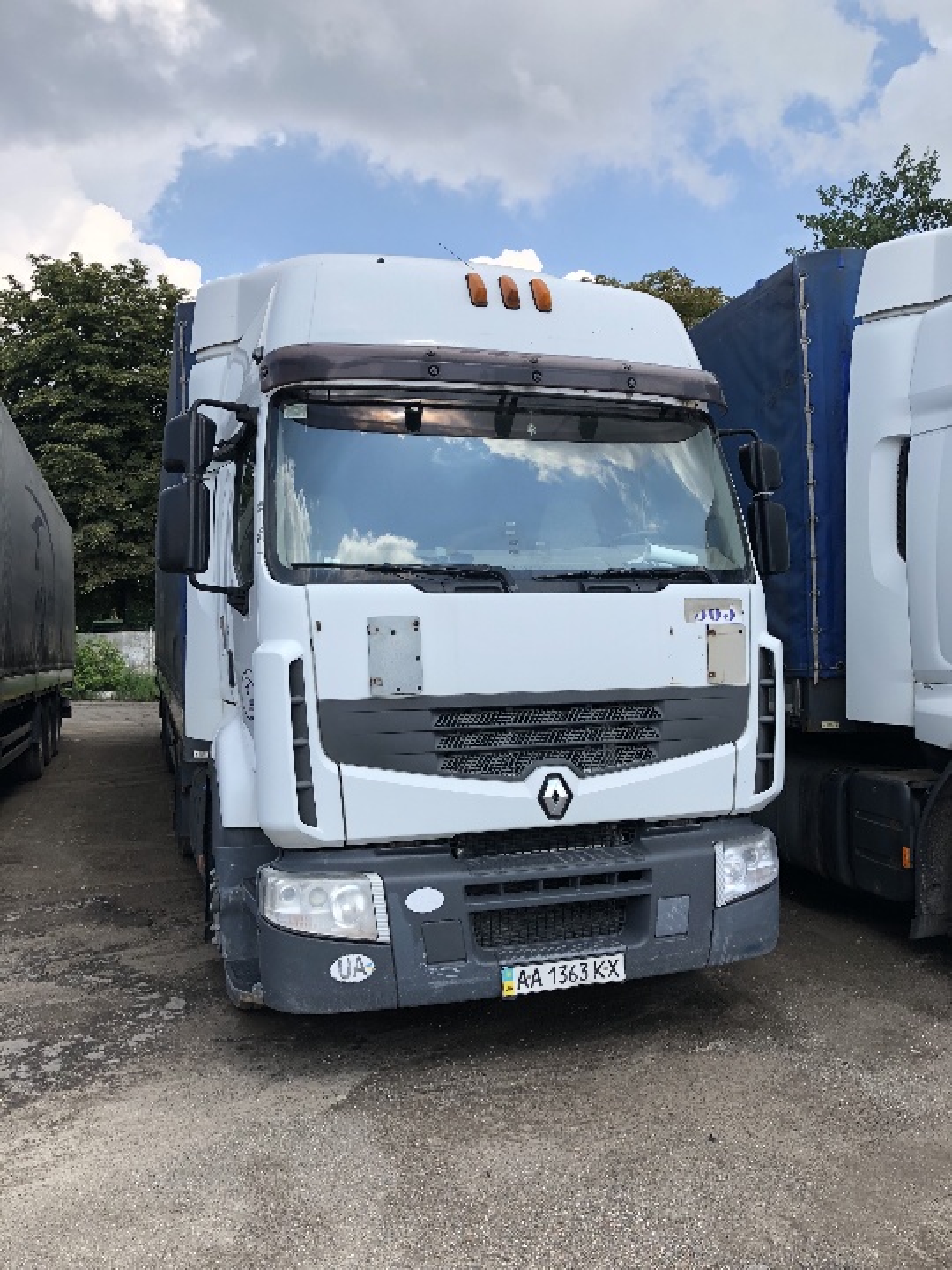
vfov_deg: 63.4
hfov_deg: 49.7
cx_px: 476
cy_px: 635
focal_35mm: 28
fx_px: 1027
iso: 20
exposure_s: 1/873
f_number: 1.8
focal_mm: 3.99
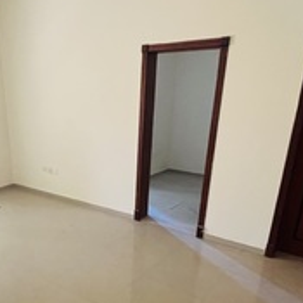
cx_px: 98
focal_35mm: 30
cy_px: 219
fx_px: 297
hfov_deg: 52.9
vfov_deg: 52.2
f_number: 1.8
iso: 500
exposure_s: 1/60
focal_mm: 1.57
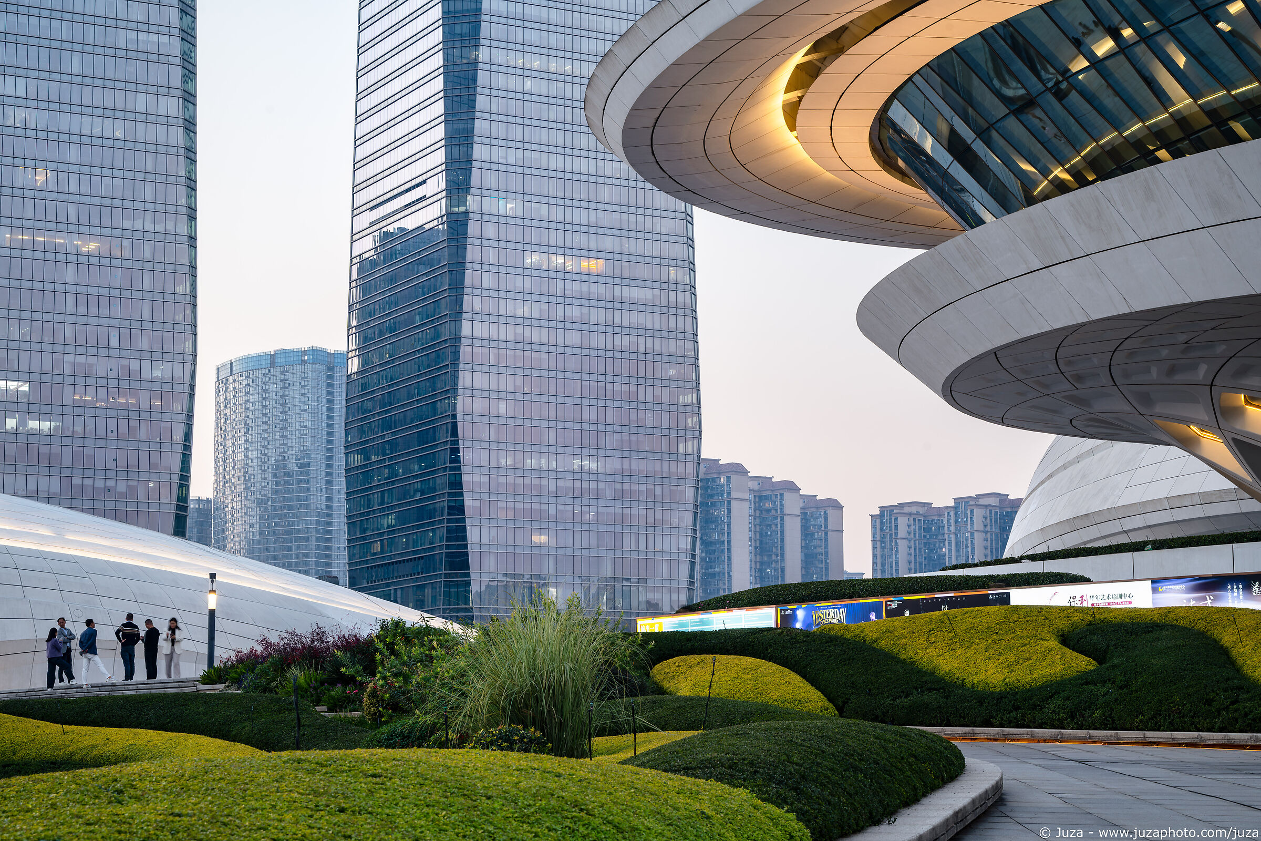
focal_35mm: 66
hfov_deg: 30.5
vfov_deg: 20.6
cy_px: 420
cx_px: 630
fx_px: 2312
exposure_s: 1/2.5
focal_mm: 66
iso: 100
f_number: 11
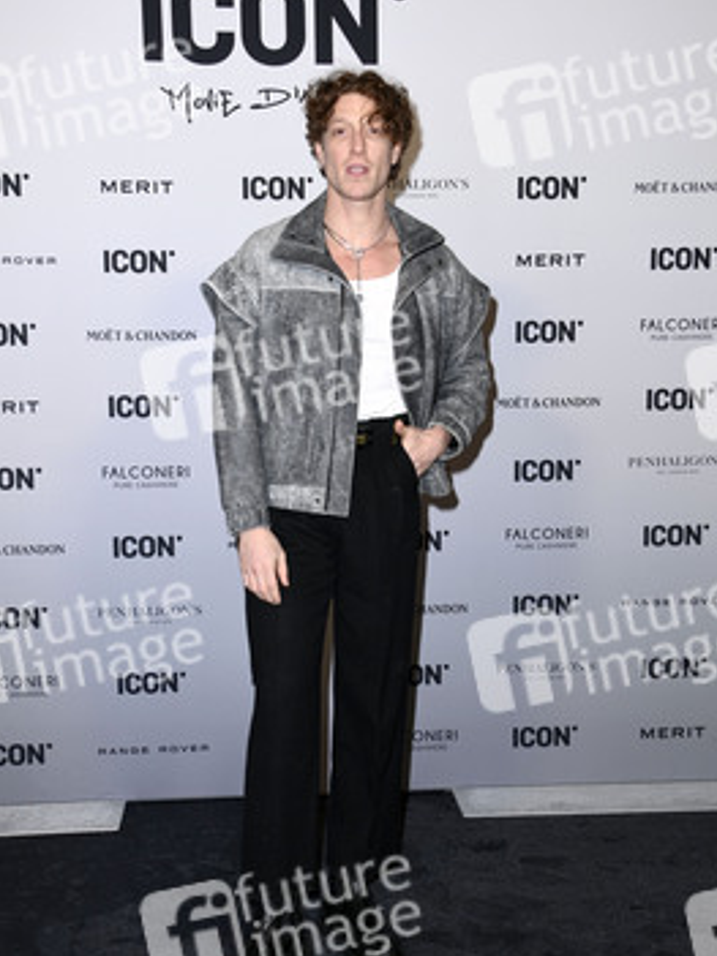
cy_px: 512
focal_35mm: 46
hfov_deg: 31.5
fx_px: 1271
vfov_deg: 41.2
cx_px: 360
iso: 1000
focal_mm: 42
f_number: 5.6
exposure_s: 1/250
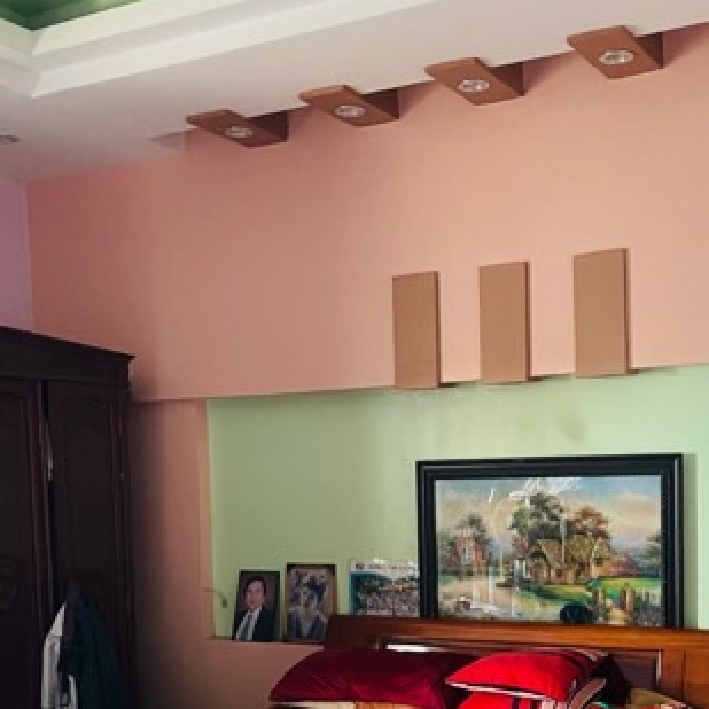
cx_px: 396
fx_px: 1205
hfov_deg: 32.8
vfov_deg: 32.0
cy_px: 560
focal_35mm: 52
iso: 640
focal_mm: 5.1
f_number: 1.6
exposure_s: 1/25
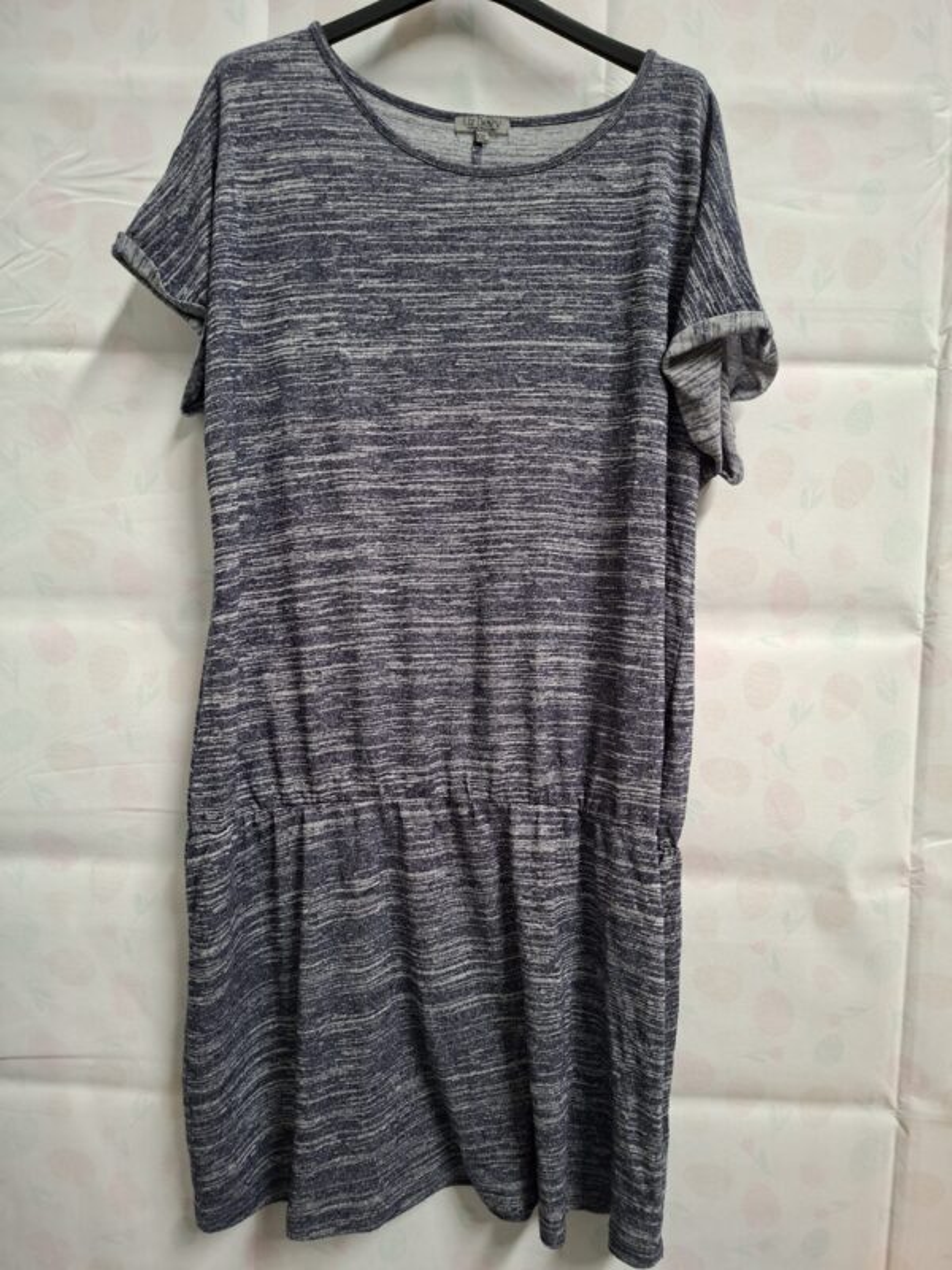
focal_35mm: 23
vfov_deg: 73.9
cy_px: 635
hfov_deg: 58.9
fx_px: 843
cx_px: 476
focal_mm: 5.54
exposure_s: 1/25
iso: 500
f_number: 1.8
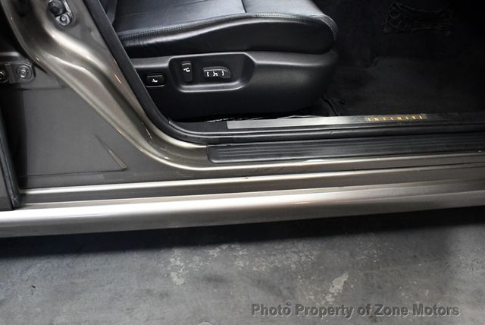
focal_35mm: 36
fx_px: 485
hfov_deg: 53.1
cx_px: 242
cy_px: 162
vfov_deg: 36.9
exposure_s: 1/100
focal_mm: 18
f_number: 3.5
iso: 3200
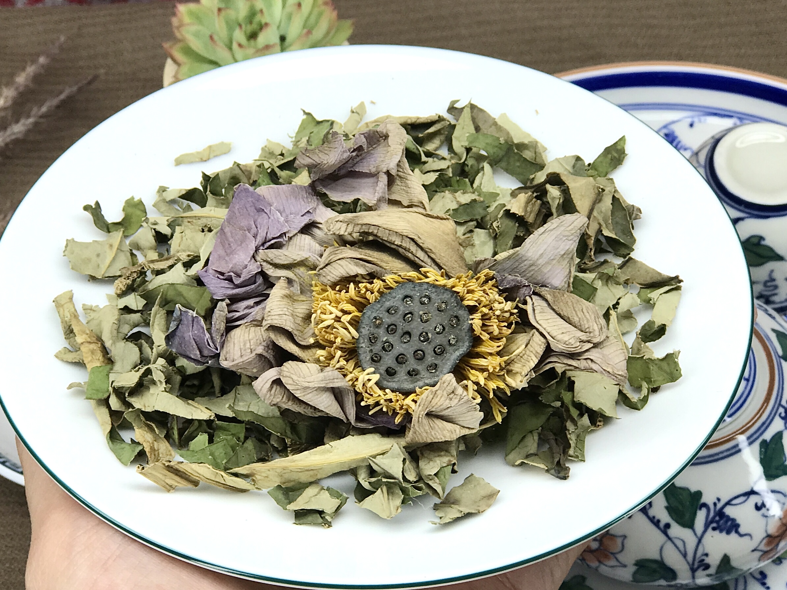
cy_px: 317
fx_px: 2183
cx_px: 321
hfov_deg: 20.4
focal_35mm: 96
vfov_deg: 15.4
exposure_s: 1/208
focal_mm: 6.6
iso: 20
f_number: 2.8
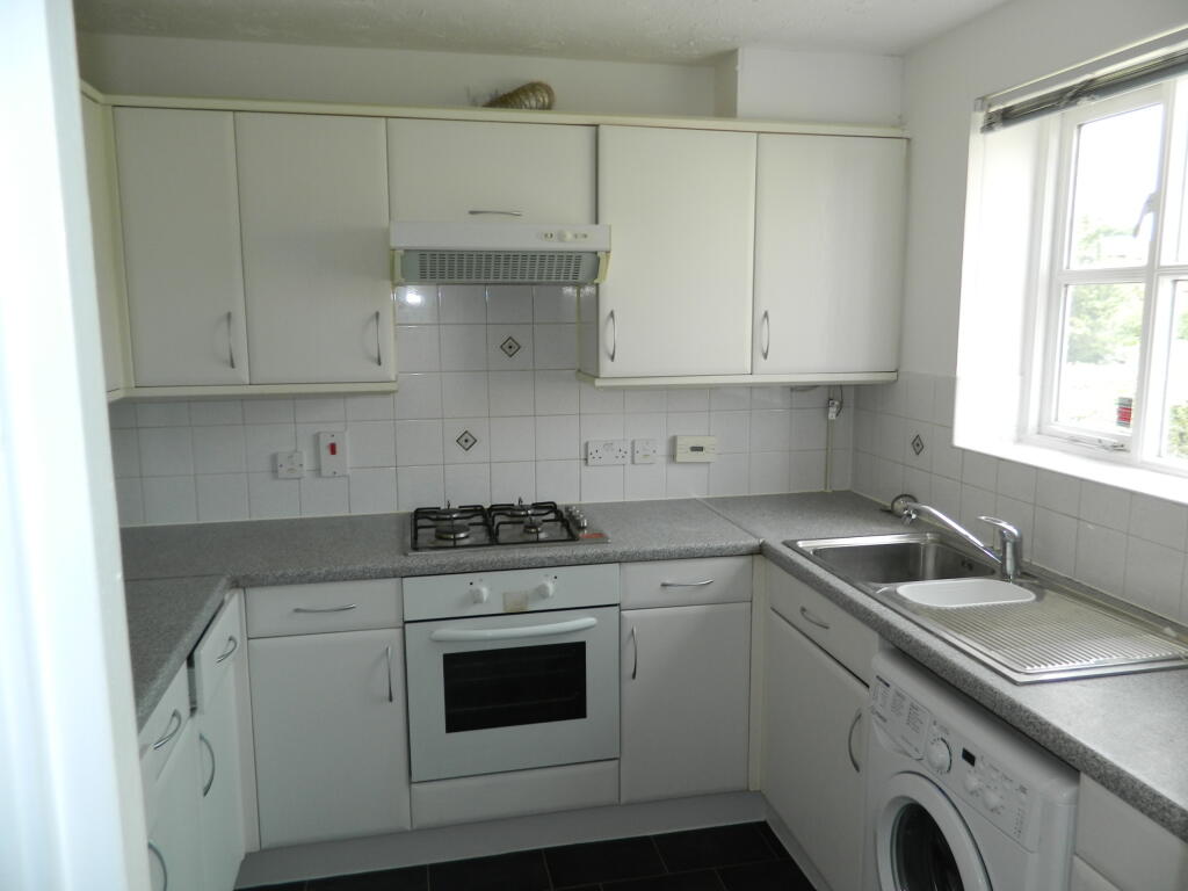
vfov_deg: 54.9
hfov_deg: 69.4
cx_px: 594
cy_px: 446
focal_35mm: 25
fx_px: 858
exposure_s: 1/60
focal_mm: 4.5
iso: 80
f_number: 3.1
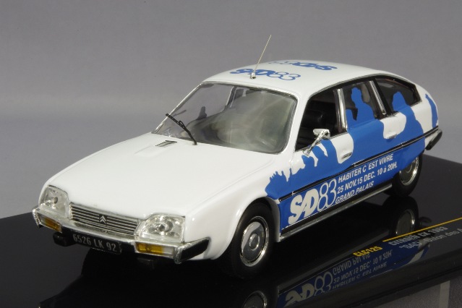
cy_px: 154
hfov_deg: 24.8
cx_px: 231
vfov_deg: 16.7
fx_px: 1052
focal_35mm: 82
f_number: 36
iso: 400
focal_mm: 55
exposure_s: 1/2
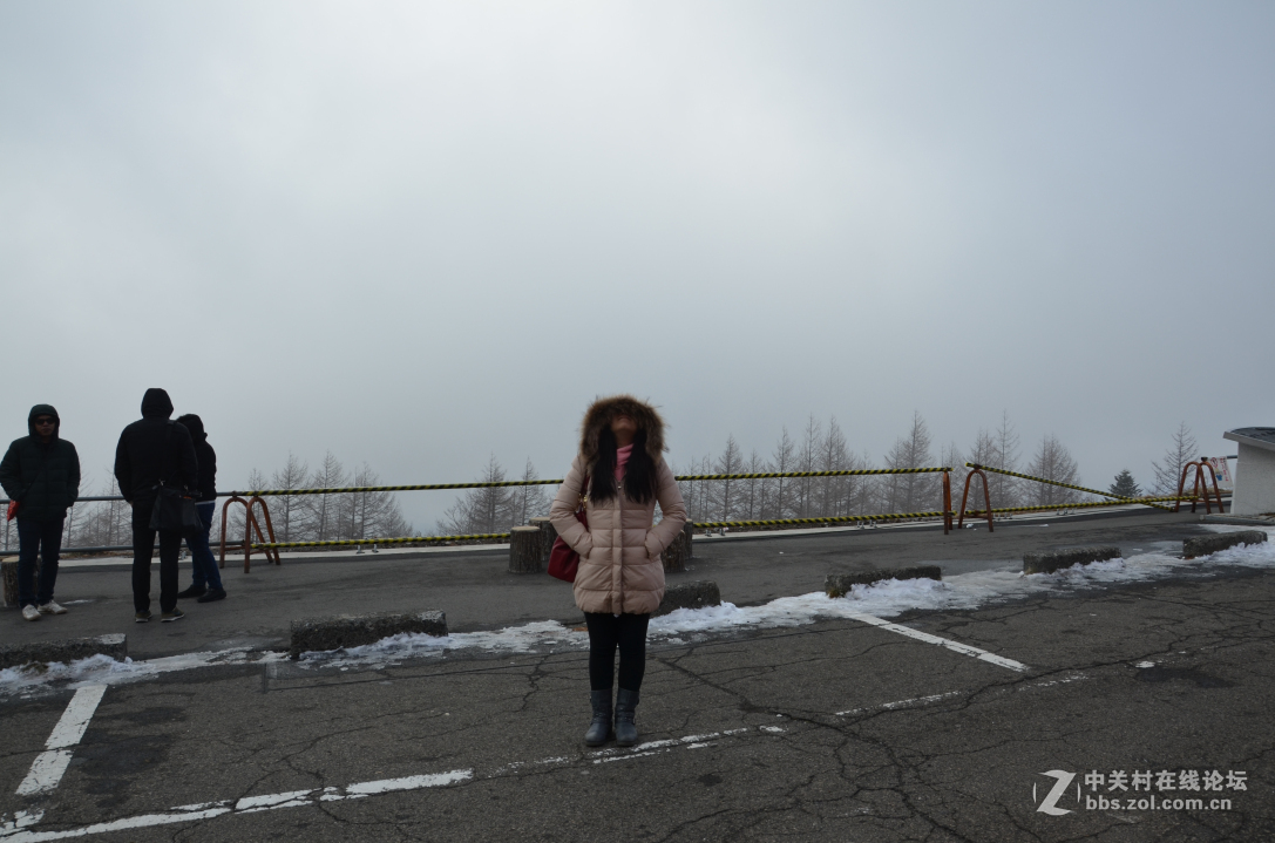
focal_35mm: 27
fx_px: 954
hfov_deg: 67.5
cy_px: 422
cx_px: 638
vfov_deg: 47.7
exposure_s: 1/250
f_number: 8
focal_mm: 18
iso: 140
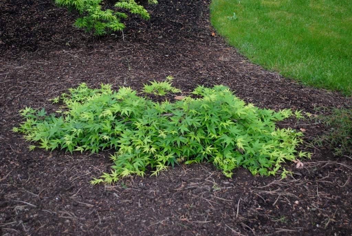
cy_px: 118
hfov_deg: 41.1
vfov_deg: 28.1
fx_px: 470
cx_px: 176
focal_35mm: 48
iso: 400
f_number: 4.8
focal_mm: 32
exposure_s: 1/80
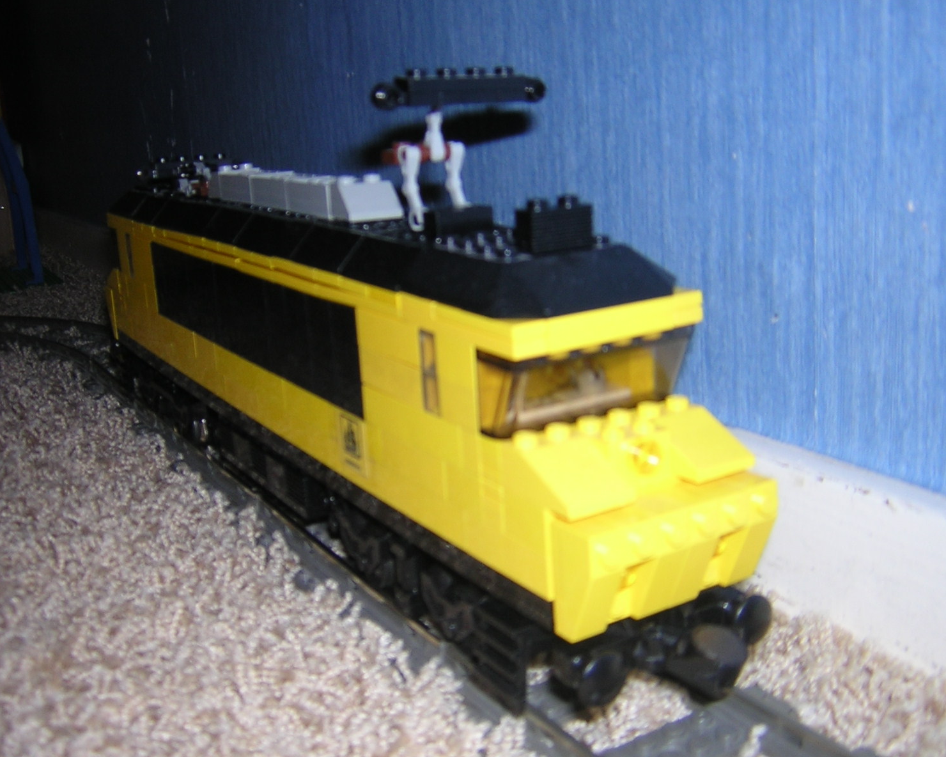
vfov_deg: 39.2
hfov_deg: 47.9
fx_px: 1064
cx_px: 488
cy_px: 377
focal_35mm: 38
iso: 100
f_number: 2.6
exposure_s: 1/60.1
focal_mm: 4.7
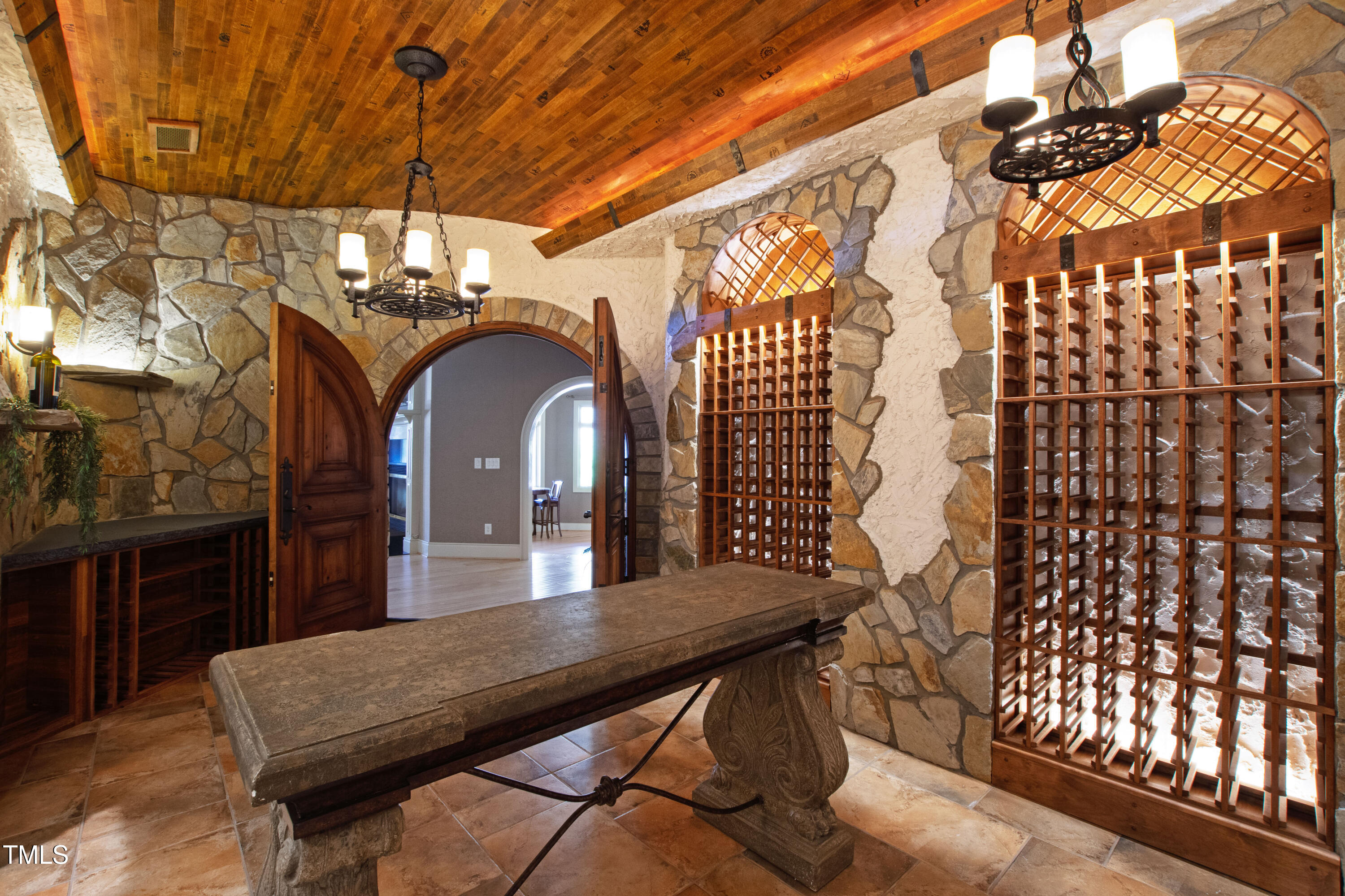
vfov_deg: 77.3
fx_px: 560
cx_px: 672
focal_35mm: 15
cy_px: 448
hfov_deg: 100.4
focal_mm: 10
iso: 500
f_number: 8
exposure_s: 1.3
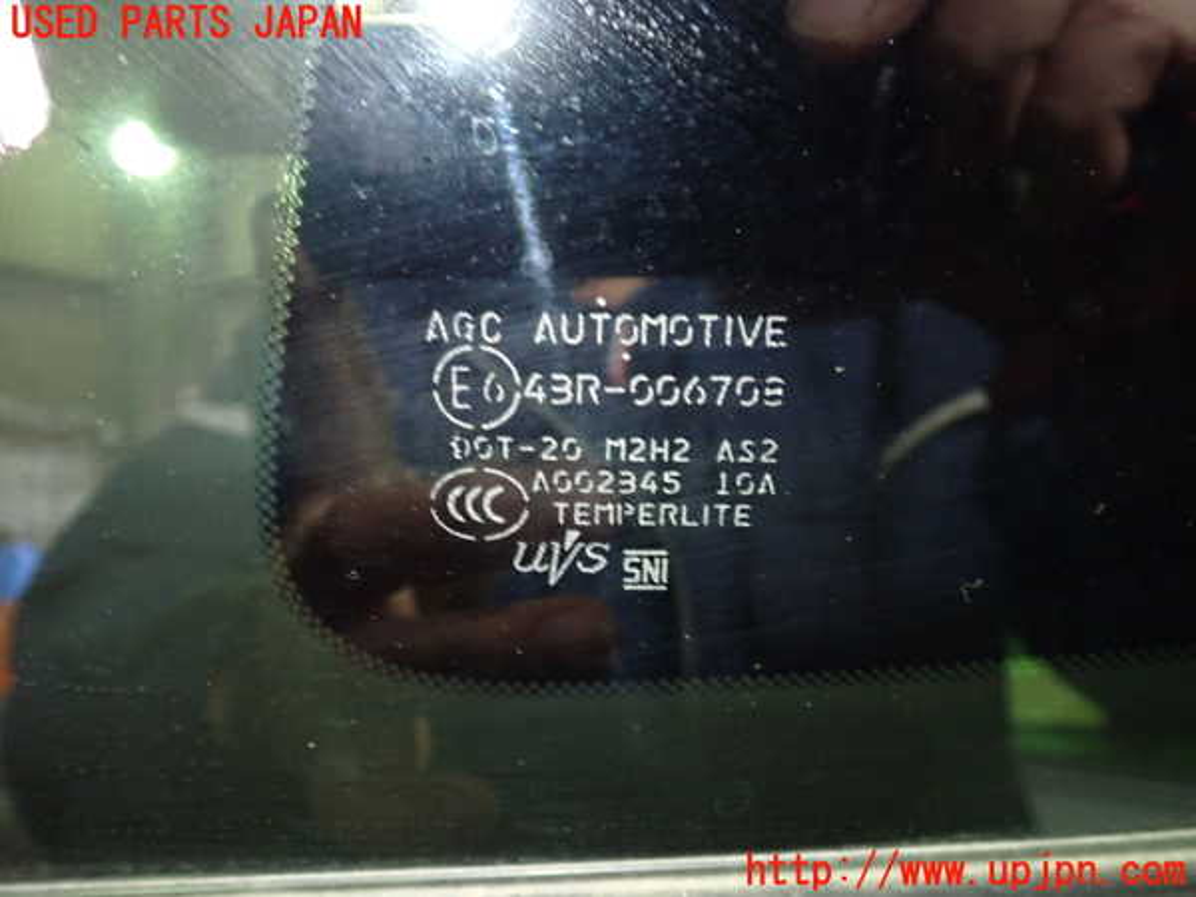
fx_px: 1037
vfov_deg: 46.8
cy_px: 448
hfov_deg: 60.0
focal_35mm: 30
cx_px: 598
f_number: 2.3
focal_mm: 5.4
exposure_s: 1/20
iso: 800
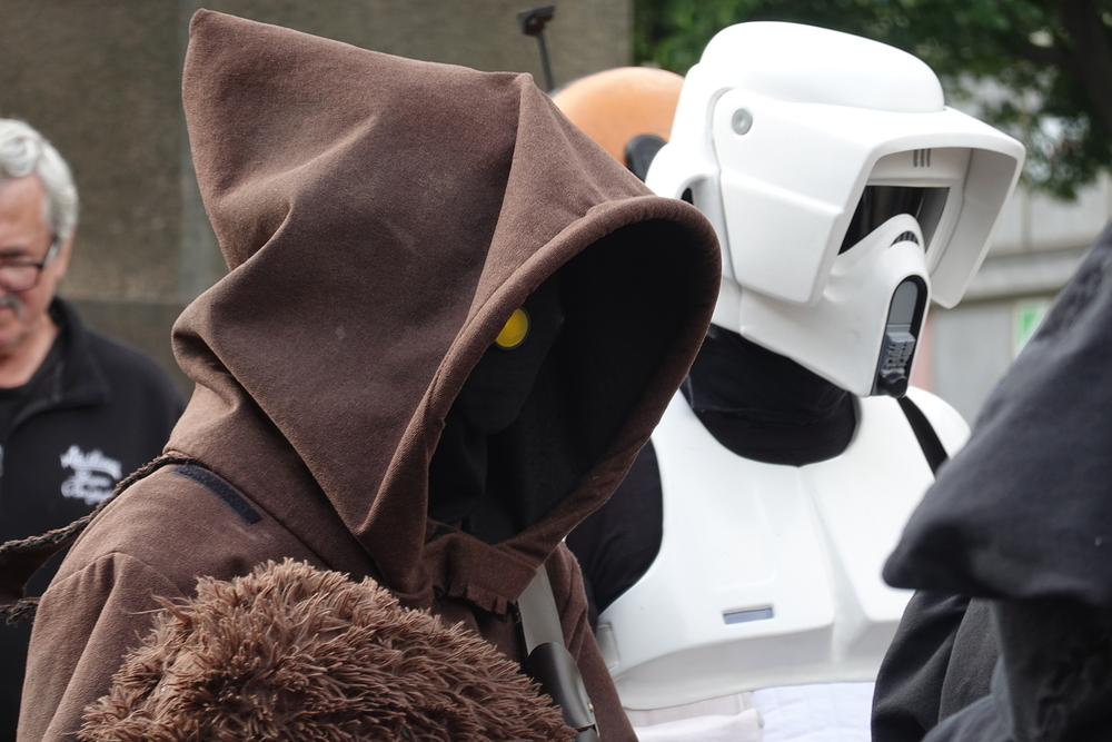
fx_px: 6178
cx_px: 556
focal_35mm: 200
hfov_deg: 10.3
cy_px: 371
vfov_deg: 6.9
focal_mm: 72
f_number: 4.5
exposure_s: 1/200
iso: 200
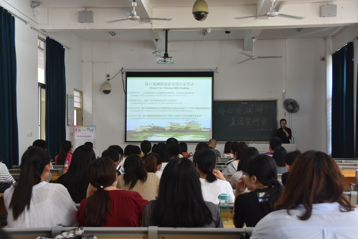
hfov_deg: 37.9
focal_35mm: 52
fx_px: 522
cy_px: 120
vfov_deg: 25.8
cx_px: 179
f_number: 5
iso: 800
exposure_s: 1/100
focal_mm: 35
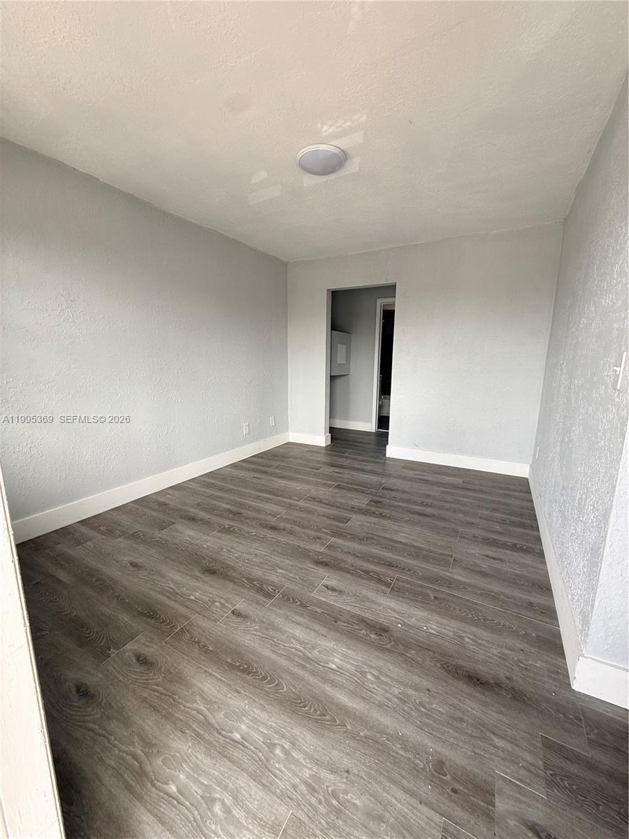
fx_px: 339
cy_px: 420
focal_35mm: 14
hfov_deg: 85.7
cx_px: 314
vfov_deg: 102.1
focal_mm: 2.22
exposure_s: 1/111
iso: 50
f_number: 2.2
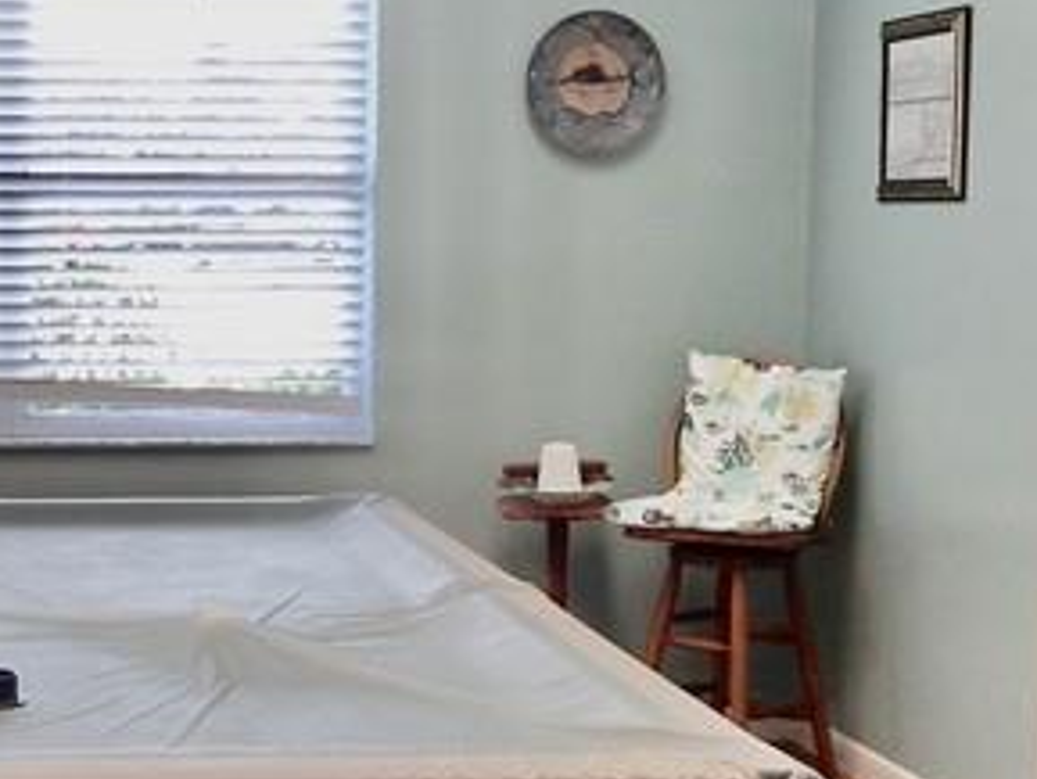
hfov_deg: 24.2
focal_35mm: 78
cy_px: 474
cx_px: 72
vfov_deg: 18.9
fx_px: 2338
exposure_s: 1/50
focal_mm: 4
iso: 125
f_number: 3
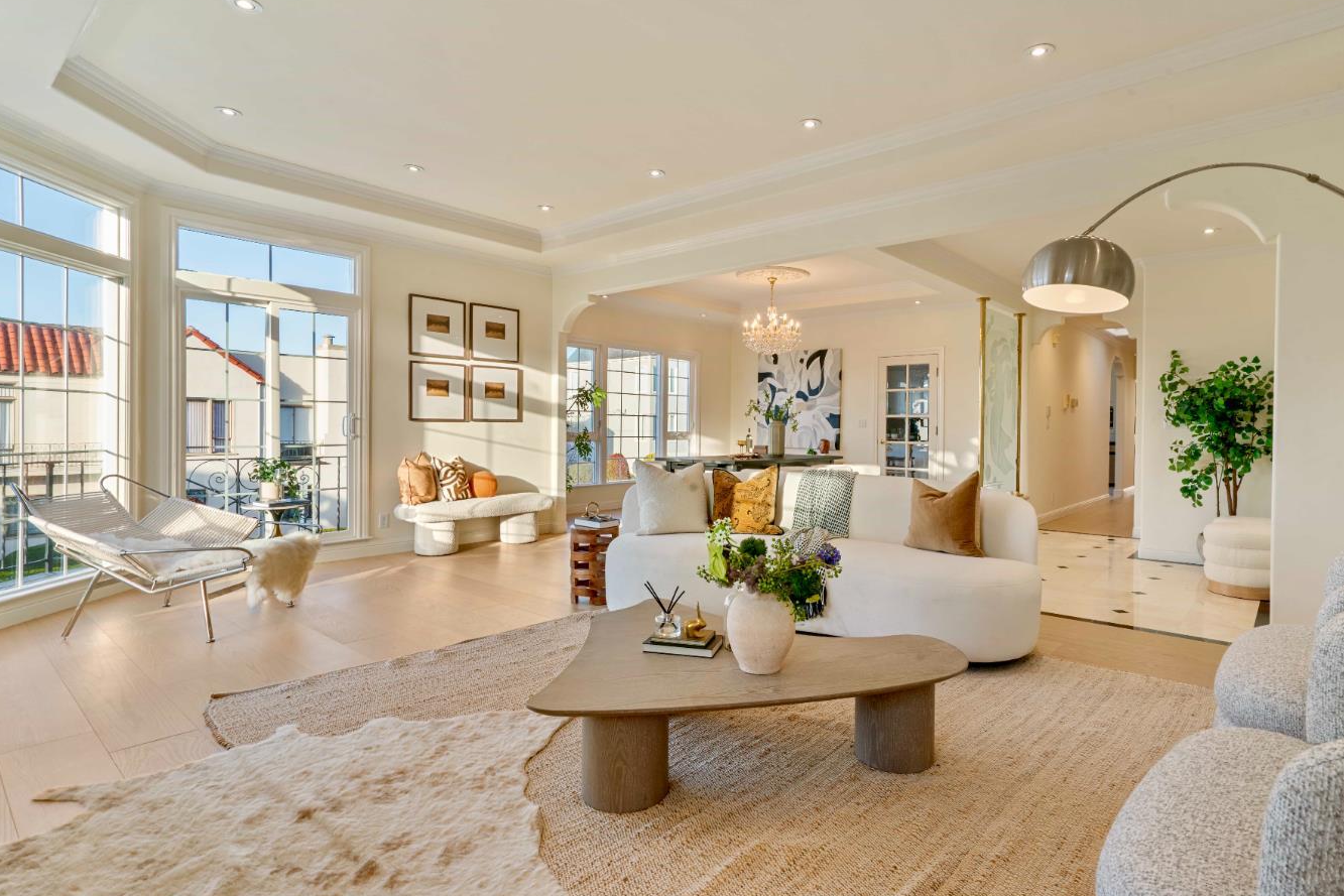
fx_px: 672
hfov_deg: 89.9
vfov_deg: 67.4
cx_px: 720
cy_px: 440
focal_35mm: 18
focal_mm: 16
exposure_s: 1/10
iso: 250
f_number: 16
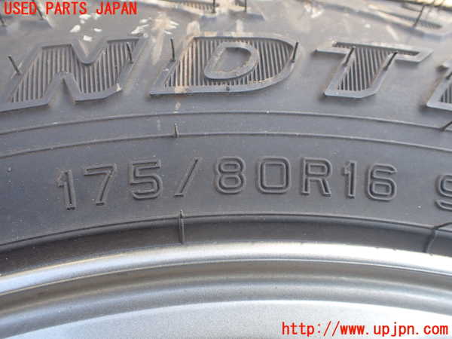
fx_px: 392
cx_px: 226
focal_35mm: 30
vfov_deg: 46.8
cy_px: 170
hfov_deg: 60.0
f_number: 2.3
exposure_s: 1/125
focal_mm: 5.4
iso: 160
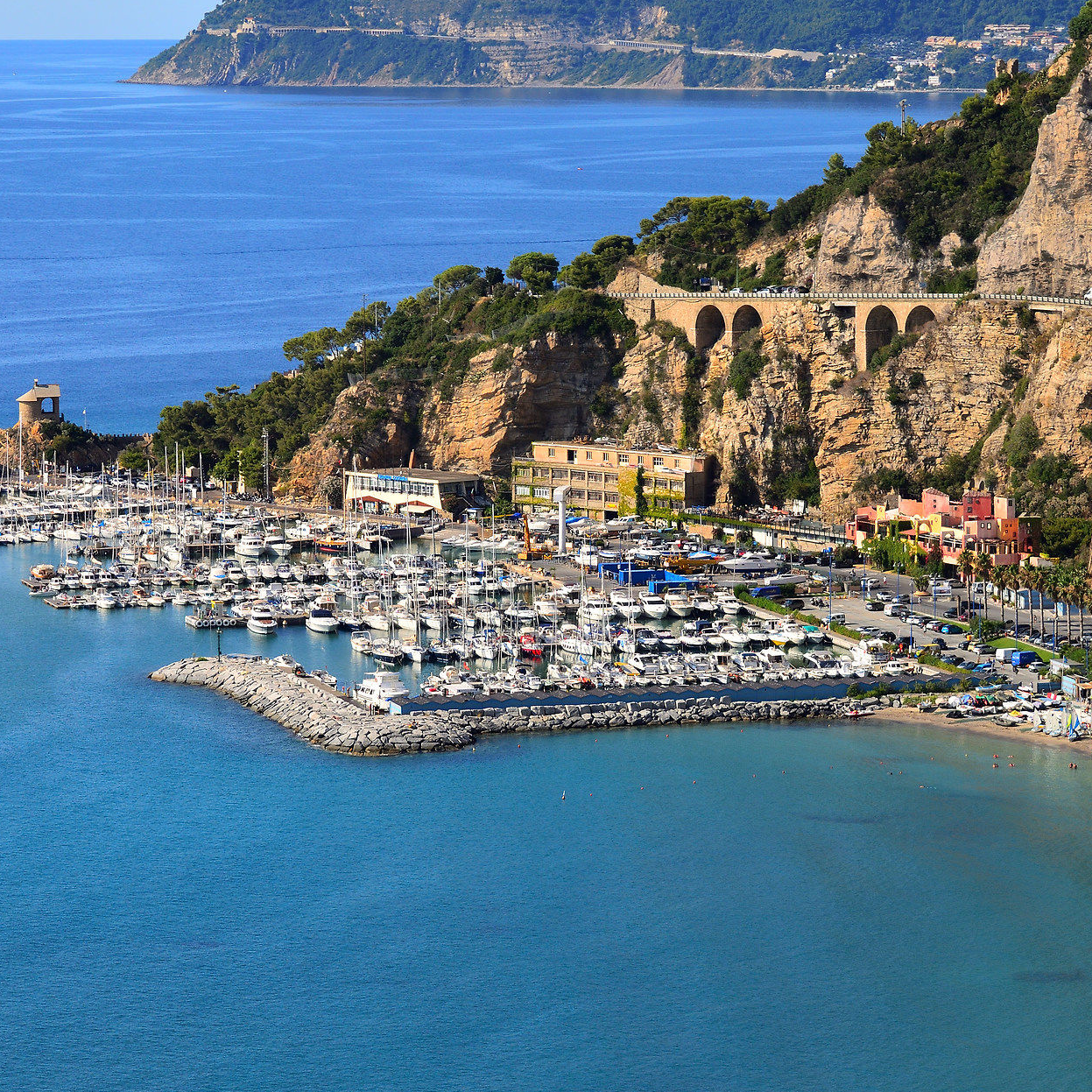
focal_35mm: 135
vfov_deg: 12.9
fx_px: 4812
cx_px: 446
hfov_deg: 12.9
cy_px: 535
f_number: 8
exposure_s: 1/400
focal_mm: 55
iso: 100
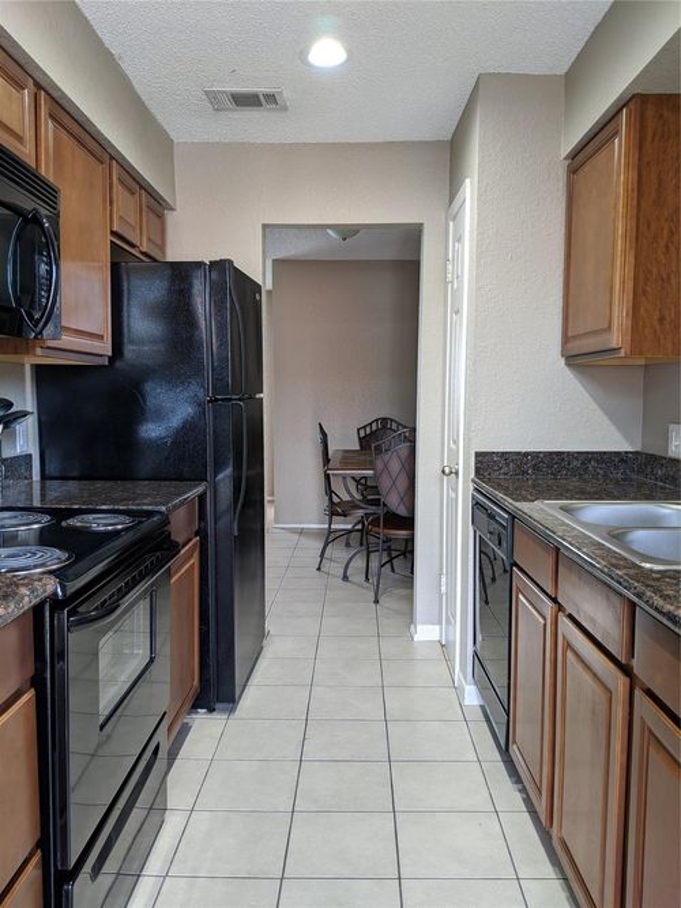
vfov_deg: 65.3
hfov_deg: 51.3
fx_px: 708
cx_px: 340
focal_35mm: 27
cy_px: 454
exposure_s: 1/24
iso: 53
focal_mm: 4.44
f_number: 1.8
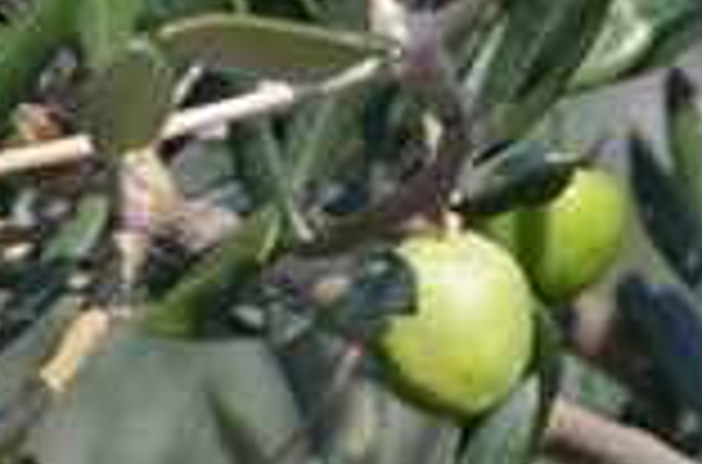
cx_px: -572
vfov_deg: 1.7
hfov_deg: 2.5
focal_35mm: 810
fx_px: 15739
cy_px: 901
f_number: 8
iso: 140
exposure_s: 1/125
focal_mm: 105
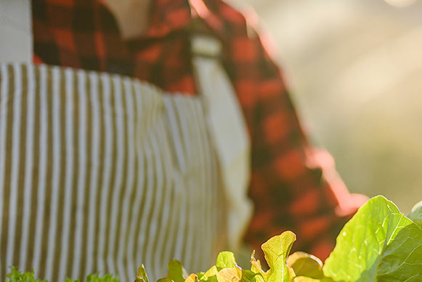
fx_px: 1513
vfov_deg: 10.5
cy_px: 288
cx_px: 417
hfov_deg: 15.6
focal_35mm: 129
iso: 100
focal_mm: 50
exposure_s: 1/3200
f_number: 1.8
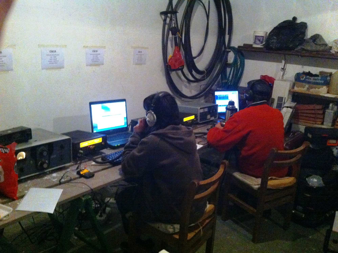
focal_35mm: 35
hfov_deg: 52.7
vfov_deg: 40.6
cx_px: 169
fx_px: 341
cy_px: 126
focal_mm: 3.85
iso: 1000
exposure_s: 1/15
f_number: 2.8
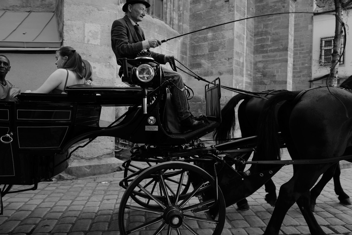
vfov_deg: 46.4
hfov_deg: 65.5
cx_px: 176
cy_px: 118
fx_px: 274
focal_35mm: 28
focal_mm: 28
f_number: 6.3
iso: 400
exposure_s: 1/250
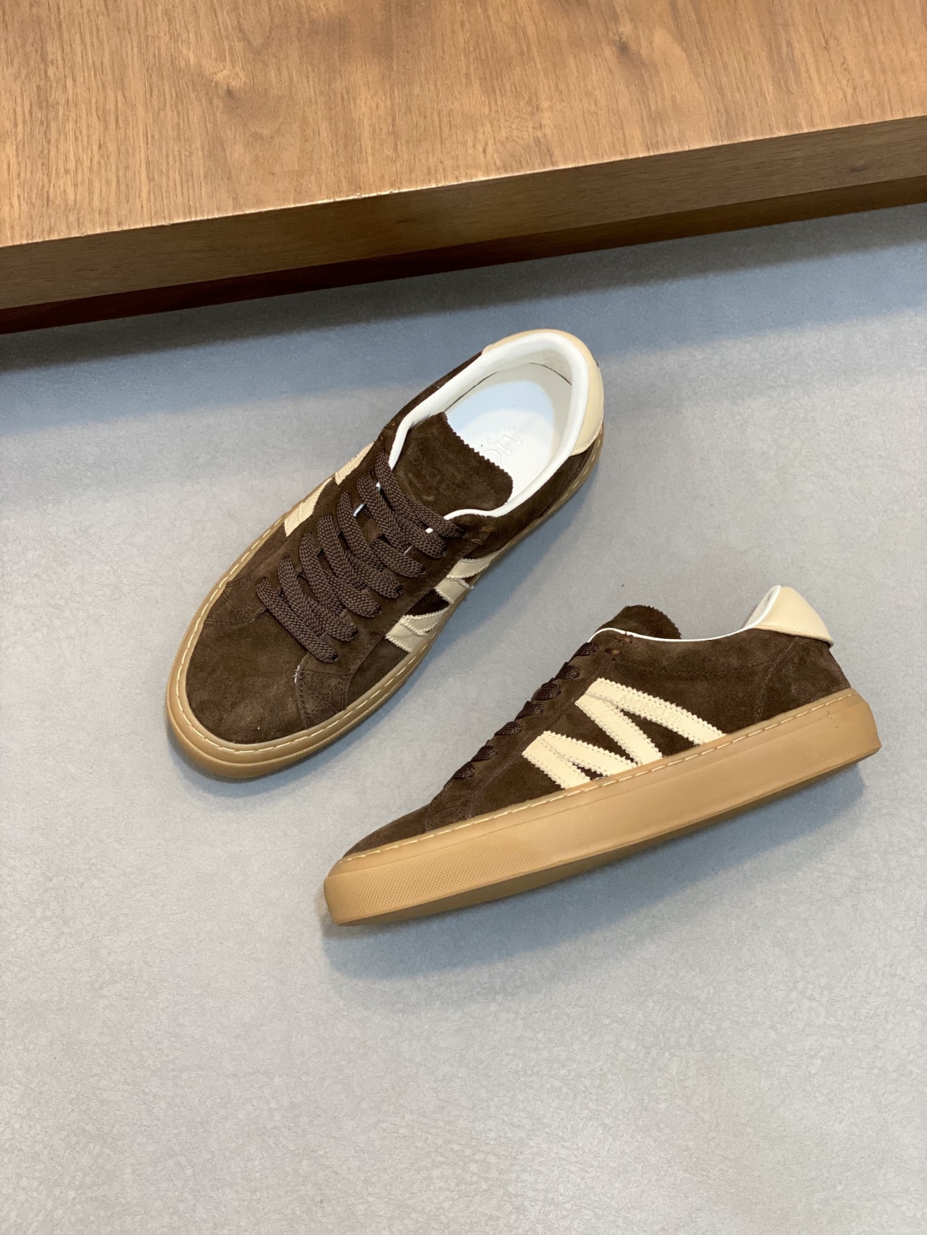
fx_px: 1857
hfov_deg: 28.0
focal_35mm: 52
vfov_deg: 36.8
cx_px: 464
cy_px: 618
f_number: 2
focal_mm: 6
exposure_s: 1/100
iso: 160
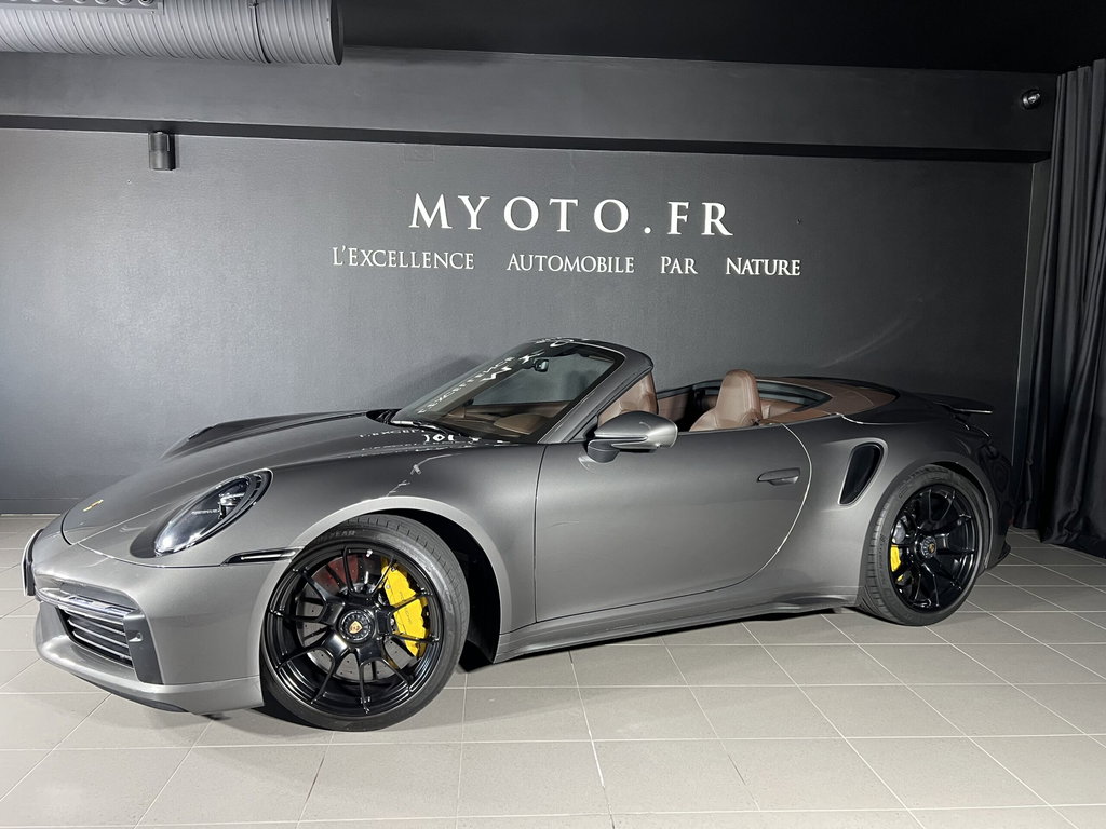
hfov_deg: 67.3
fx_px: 831
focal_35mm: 26
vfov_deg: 53.1
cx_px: 553
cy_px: 414
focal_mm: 5.7
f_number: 1.5
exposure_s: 1/50
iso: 200
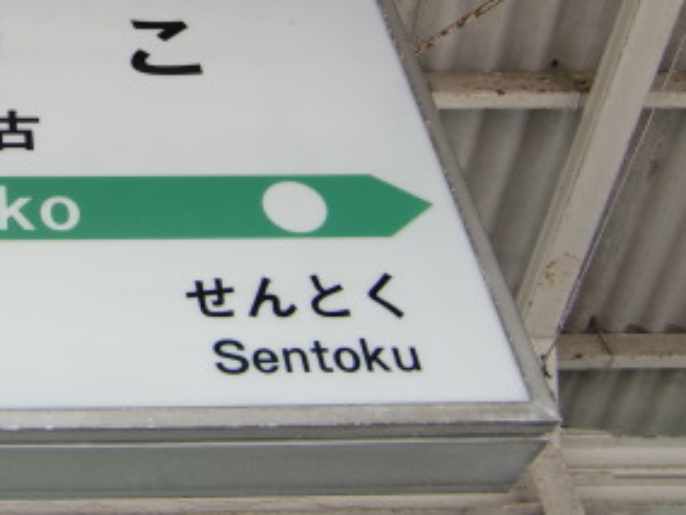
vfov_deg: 22.6
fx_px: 1248
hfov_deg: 28.2
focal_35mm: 63
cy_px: 31
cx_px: -53
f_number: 2.6
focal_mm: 4.9
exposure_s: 1/80
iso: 64
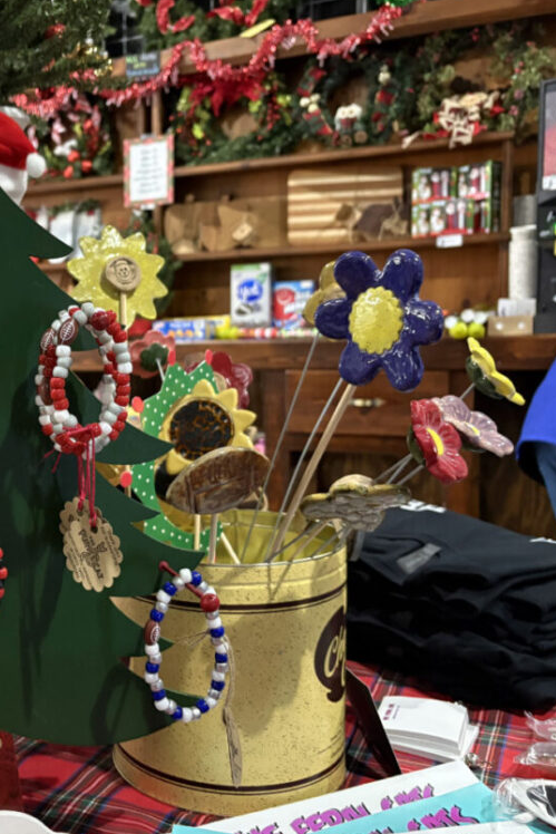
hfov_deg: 33.7
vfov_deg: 51.9
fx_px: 857
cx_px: 36
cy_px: 414
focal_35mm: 37
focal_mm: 6
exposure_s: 1/30
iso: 500
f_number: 1.6
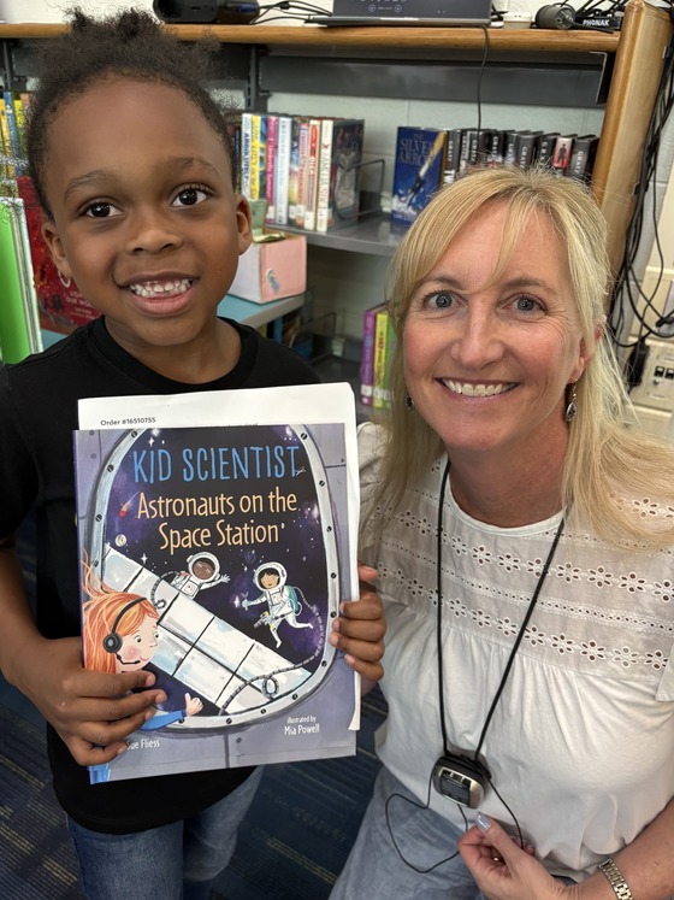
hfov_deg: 53.1
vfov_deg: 67.3
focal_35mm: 26
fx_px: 675
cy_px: 450
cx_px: 337
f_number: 1.6
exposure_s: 1/59
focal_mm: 5.96
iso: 200
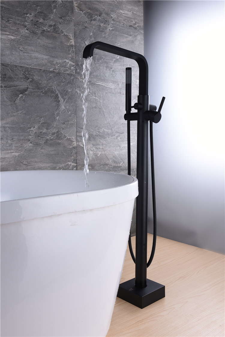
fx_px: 300
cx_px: 112
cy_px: 168
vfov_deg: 58.7
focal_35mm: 32
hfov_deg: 41.2
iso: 64
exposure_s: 1/160
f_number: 9
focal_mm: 32
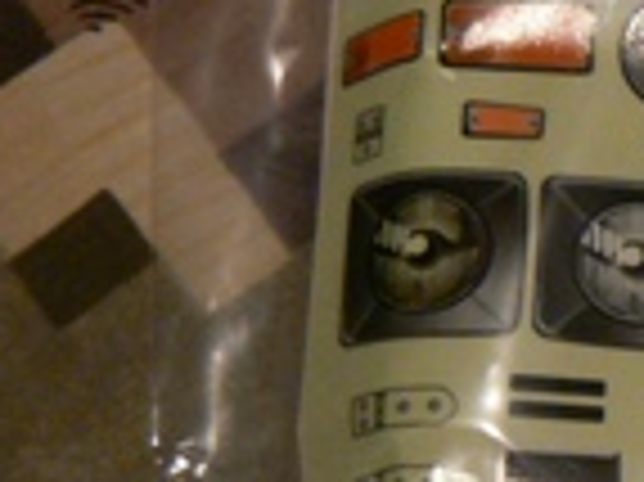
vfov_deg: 9.0
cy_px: 712
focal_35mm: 161
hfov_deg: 11.6
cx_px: 1058
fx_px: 2993
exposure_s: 1/30
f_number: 2.8
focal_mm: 6
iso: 200
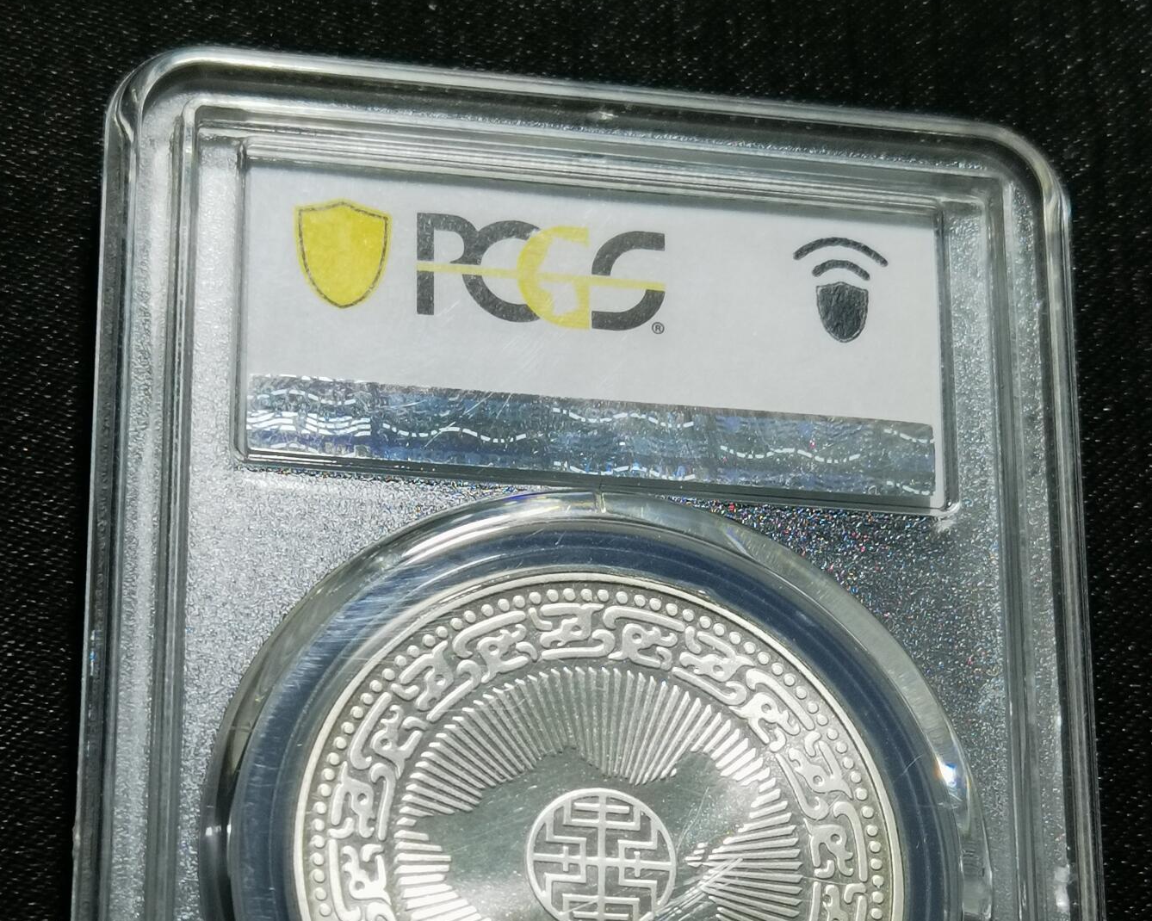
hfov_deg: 21.7
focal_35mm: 88
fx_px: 3000
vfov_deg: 17.3
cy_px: 764
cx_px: 574
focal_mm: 6.67
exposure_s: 1/100
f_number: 1.9
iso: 64
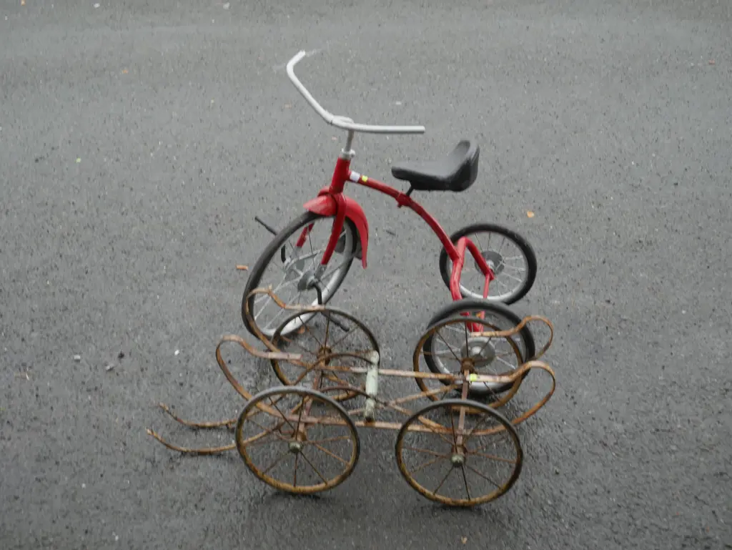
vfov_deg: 29.1
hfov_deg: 38.2
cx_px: 366
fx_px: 1058
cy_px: 275
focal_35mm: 50
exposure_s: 1/60
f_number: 5.3
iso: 320
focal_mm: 25
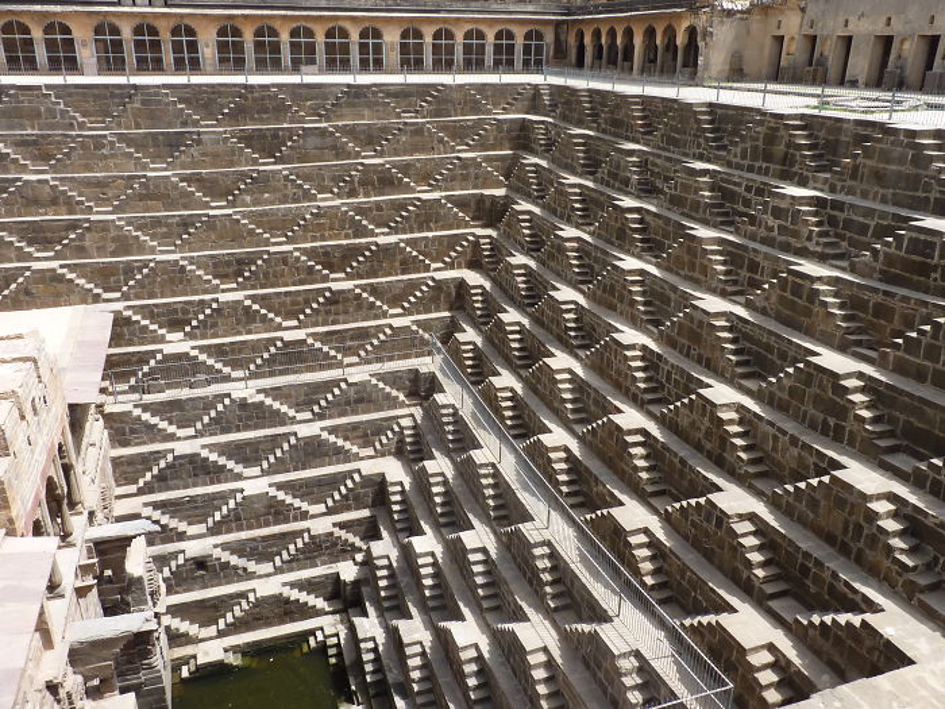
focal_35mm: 27
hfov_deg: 65.3
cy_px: 354
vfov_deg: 51.4
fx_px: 737
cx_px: 472
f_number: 4.5
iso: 80
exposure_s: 1/200
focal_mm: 4.8
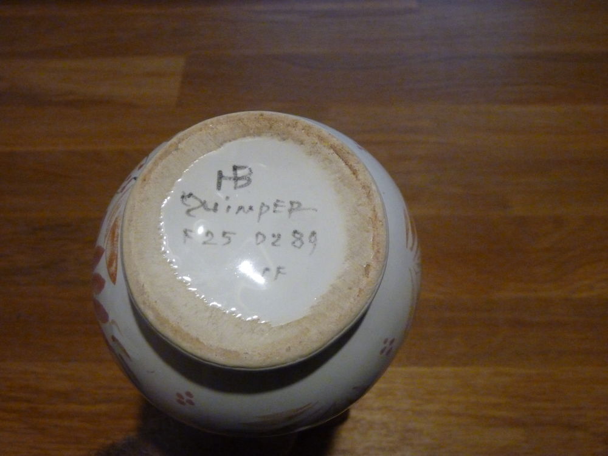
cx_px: 304
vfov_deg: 41.8
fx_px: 597
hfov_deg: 54.0
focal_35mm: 34
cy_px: 228
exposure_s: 1/60
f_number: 3
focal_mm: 6
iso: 800
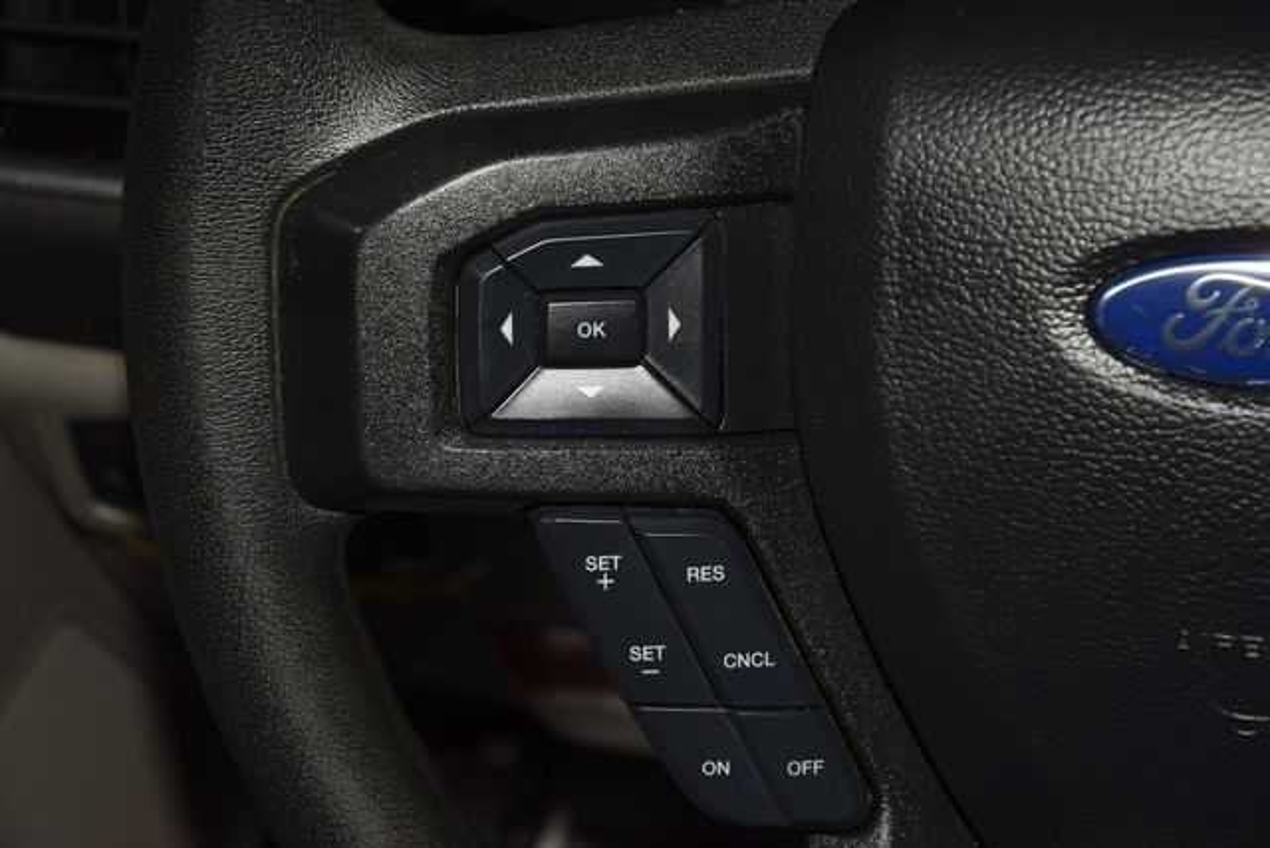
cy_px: 424
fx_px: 3705
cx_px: 635
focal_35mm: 105
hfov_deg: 19.5
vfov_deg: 13.0
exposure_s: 1/125
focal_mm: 70
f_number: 8
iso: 100
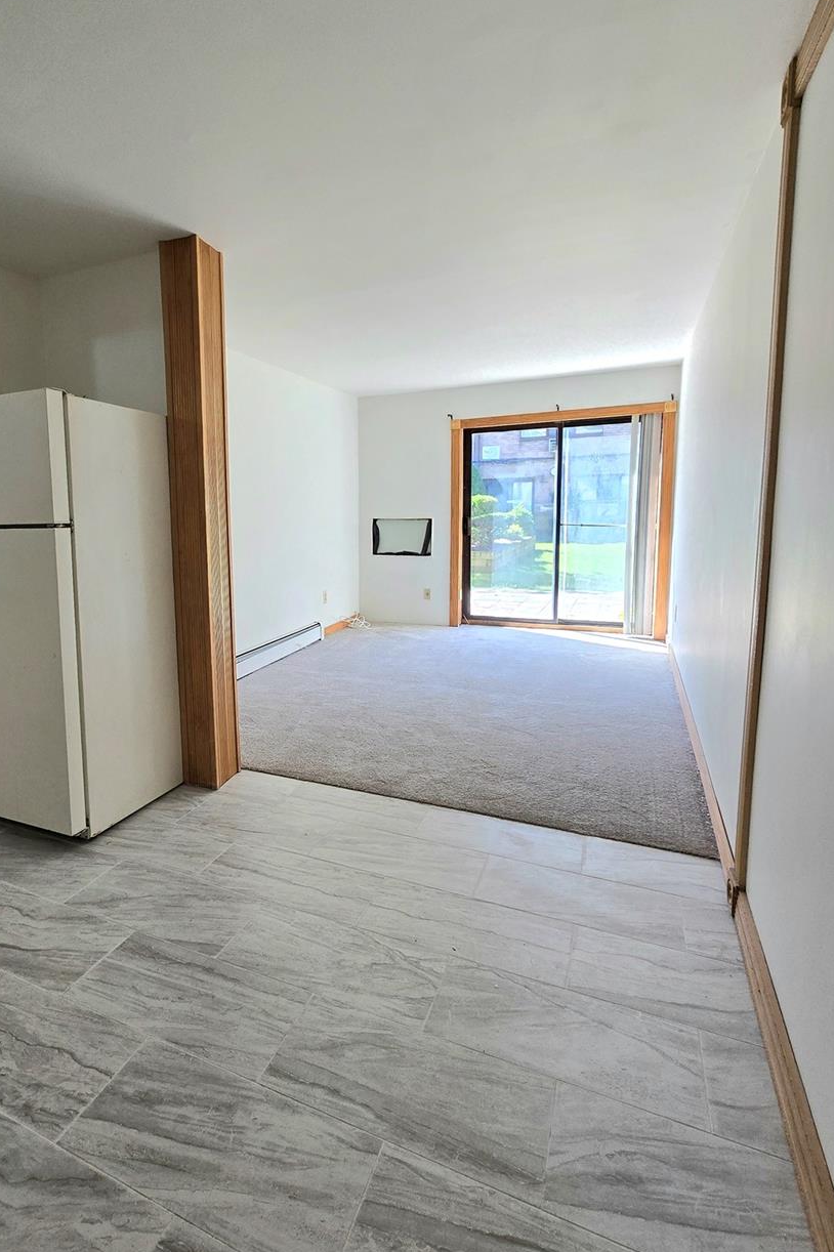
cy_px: 624
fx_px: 591
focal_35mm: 17
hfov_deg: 68.2
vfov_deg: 93.3
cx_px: 269
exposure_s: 1/120
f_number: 2.2
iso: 80
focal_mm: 2.2
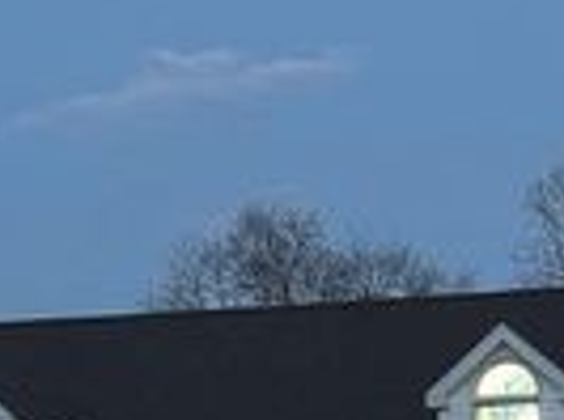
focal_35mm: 181
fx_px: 2941
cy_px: 766
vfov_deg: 7.9
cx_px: 619
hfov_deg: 10.8
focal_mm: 6.86
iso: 640
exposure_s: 1/24
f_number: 1.78
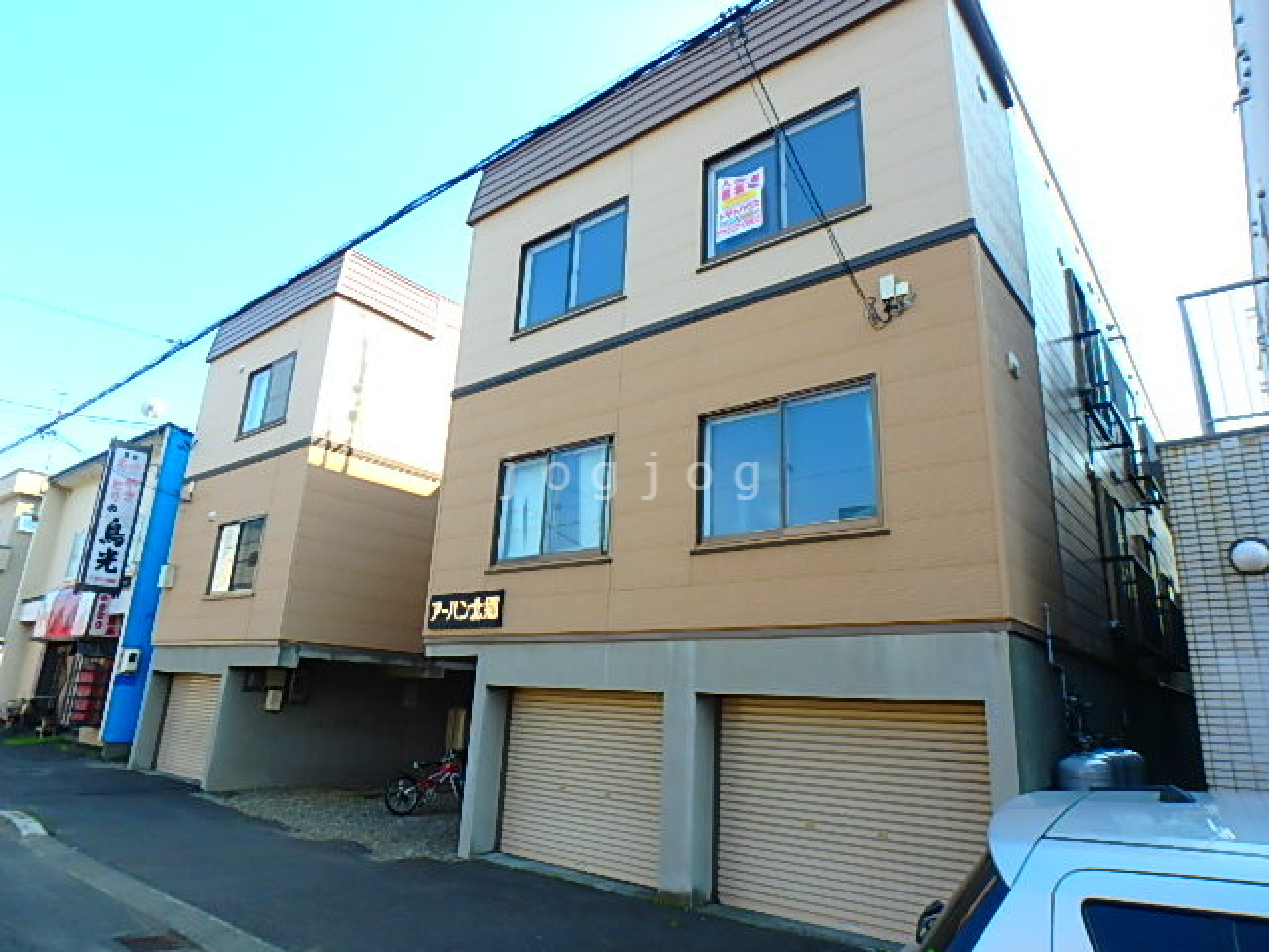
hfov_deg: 79.0
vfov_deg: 63.4
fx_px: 770
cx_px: 634
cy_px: 476
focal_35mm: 21
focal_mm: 3.7
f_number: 3.5
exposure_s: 1/320
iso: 125
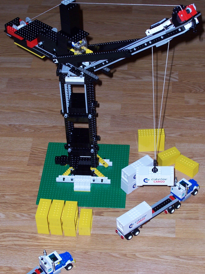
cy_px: 147
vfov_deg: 27.0
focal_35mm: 72
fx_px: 569
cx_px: 102
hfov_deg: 20.4
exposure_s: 1/90
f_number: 4
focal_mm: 10.8
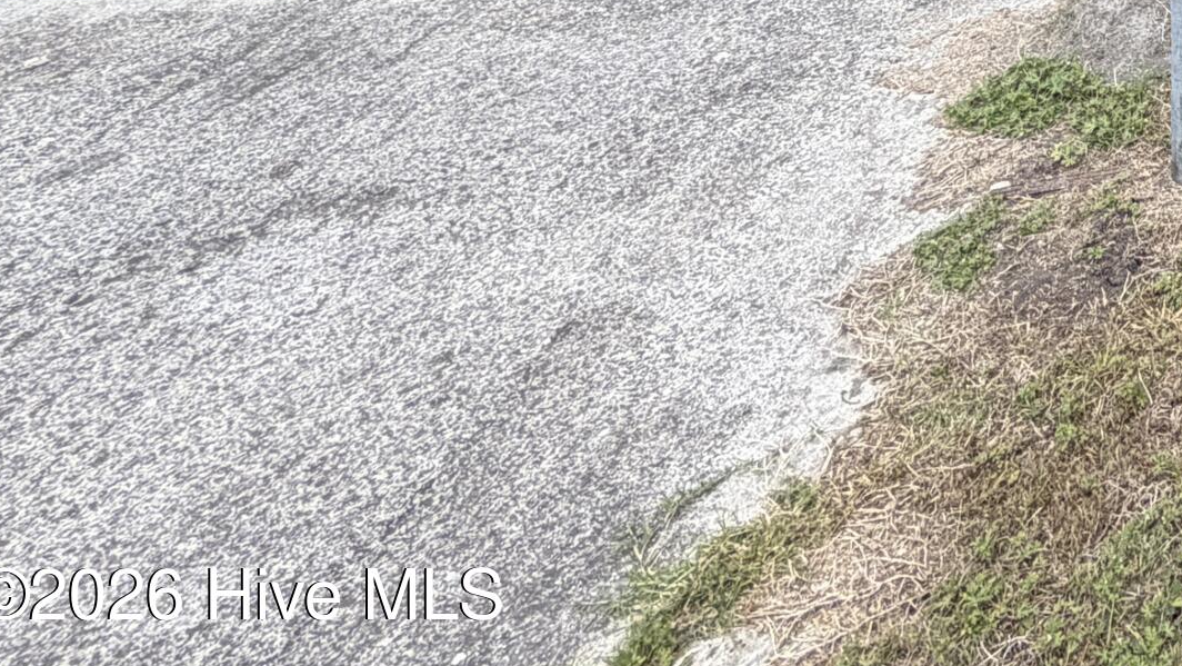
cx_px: 1637
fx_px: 1348
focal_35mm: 43
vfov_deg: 20.0
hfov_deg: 31.9
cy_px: -541
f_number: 2.2
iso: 64
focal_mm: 2.22
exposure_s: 1/502
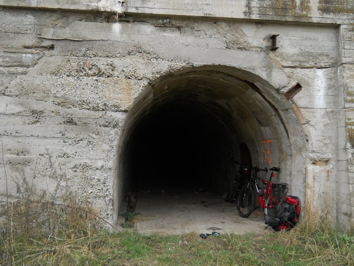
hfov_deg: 45.8
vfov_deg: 35.1
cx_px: 177
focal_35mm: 41
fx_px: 419
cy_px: 133
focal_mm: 6.72
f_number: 3.1
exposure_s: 1/250
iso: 125
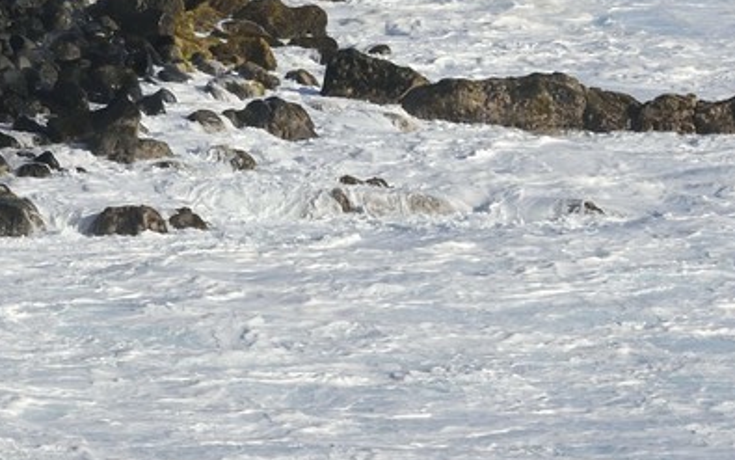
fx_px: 7112
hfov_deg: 5.8
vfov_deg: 3.7
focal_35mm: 355
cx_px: -428
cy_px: -455
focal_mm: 86
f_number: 11
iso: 200
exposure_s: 1/400
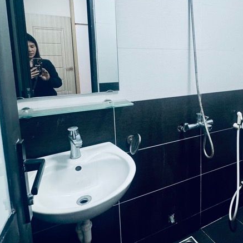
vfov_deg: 55.0
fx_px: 230
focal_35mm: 29
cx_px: 190
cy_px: 91
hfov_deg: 52.5
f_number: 2.2
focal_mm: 2.22
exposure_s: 1/100
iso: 250
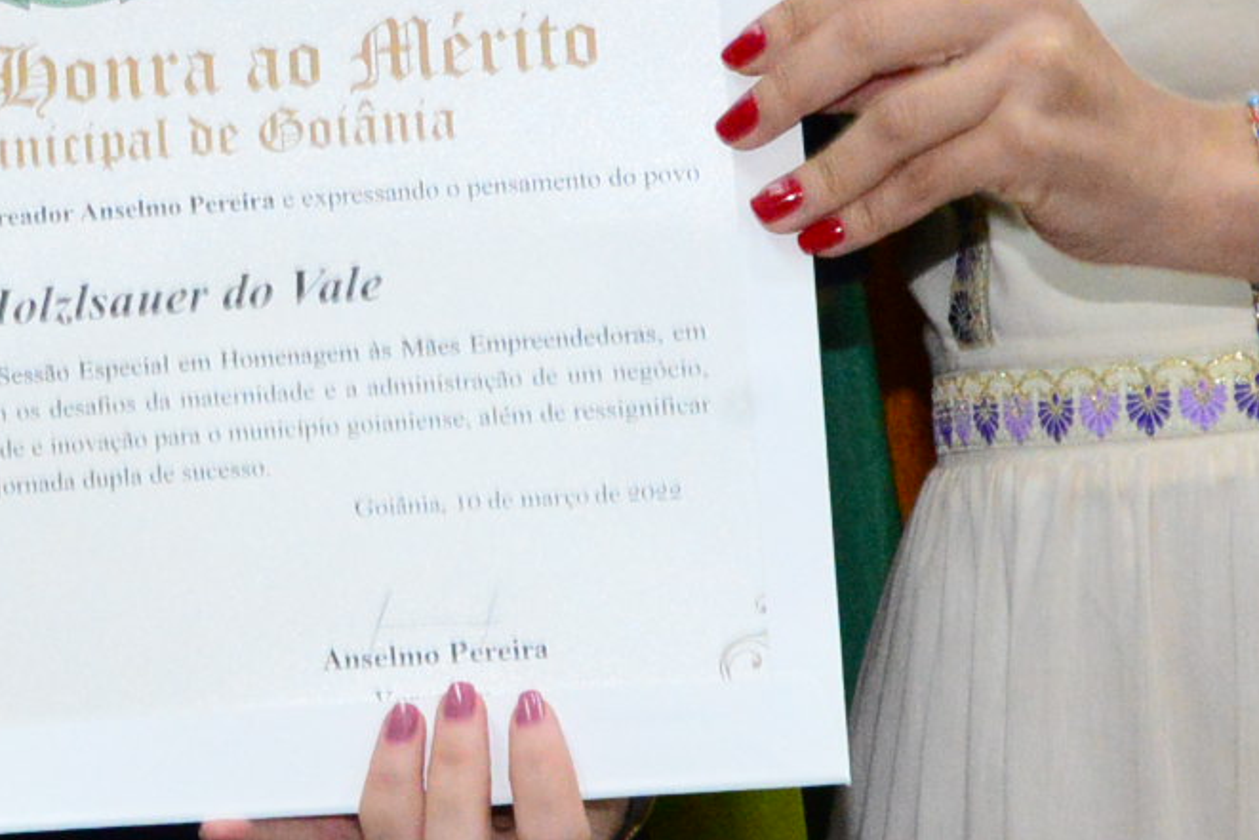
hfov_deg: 7.7
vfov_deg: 5.2
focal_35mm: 264
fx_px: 9234
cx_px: -335
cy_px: -278
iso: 6400
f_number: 8
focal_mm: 58
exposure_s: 1/60
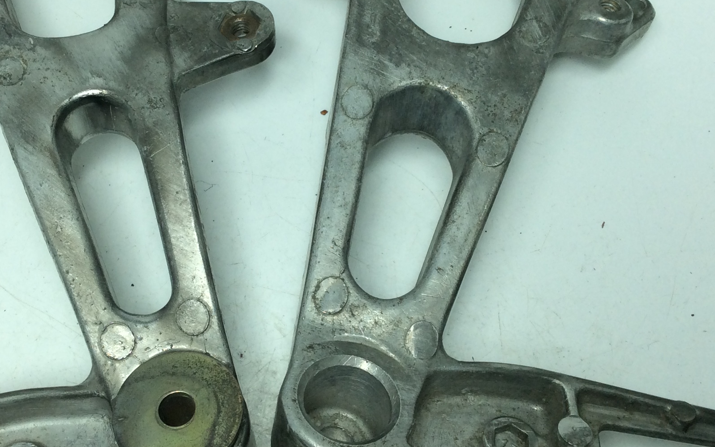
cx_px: 273
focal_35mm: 55
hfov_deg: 36.7
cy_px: 198
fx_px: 1072
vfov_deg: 23.5
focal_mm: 3.3
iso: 32
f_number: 2.4
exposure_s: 1/403
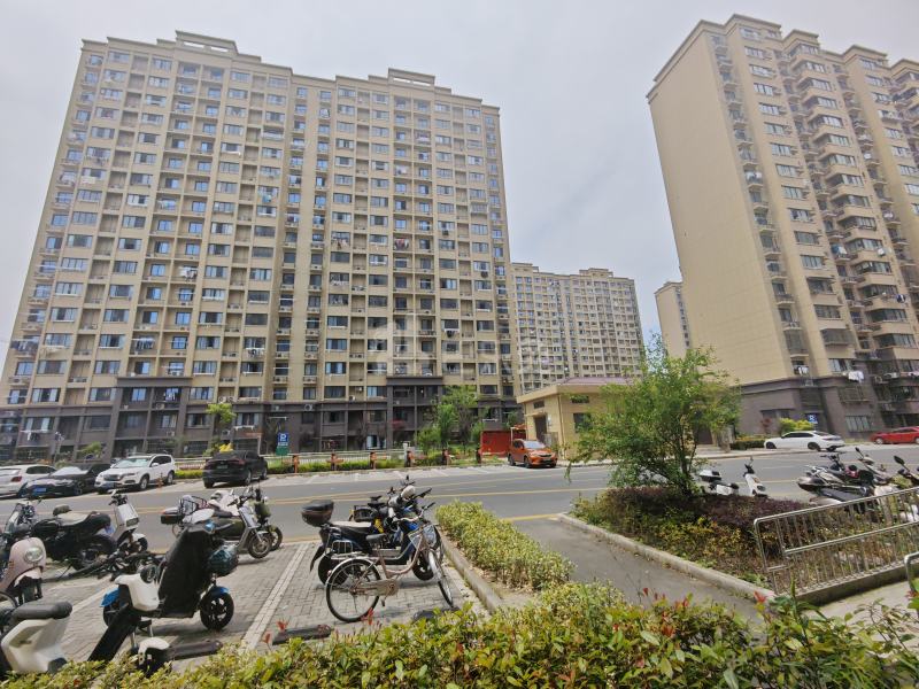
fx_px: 372
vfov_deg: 85.7
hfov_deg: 102.1
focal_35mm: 14
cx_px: 460
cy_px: 344
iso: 50
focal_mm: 2.16
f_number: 2.2
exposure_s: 1/982
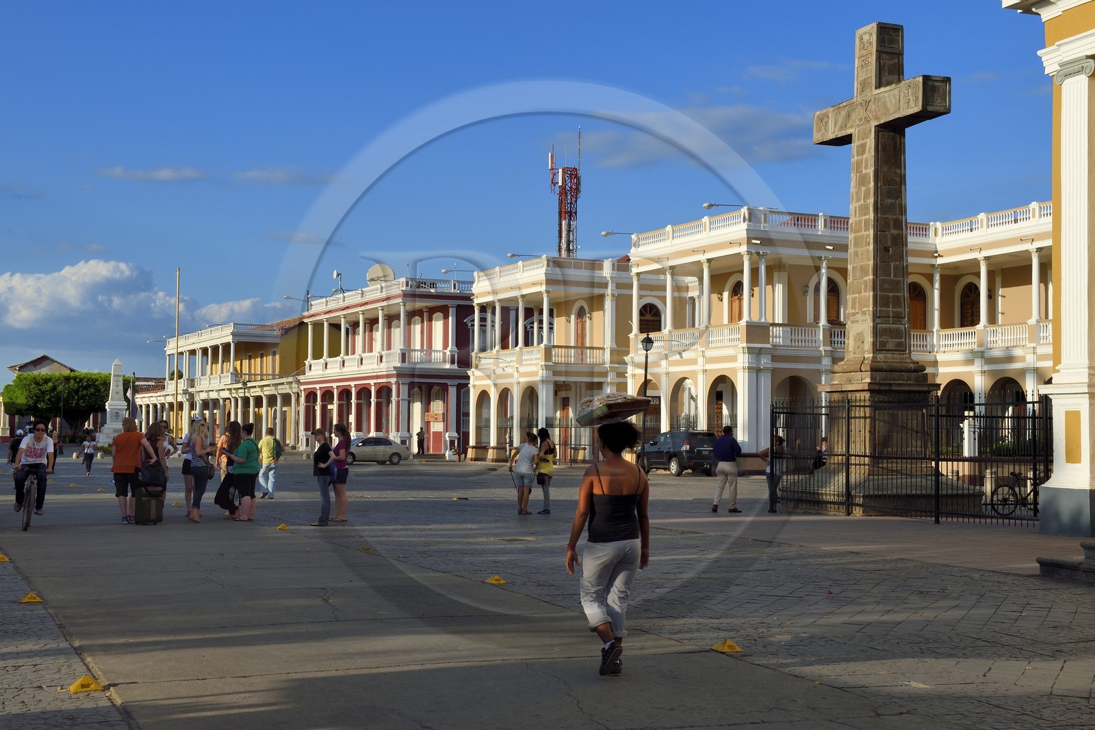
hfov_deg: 41.1
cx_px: 548
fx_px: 1460
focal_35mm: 48
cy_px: 365
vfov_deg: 28.1
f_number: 18
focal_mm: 48
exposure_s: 1/160
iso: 200
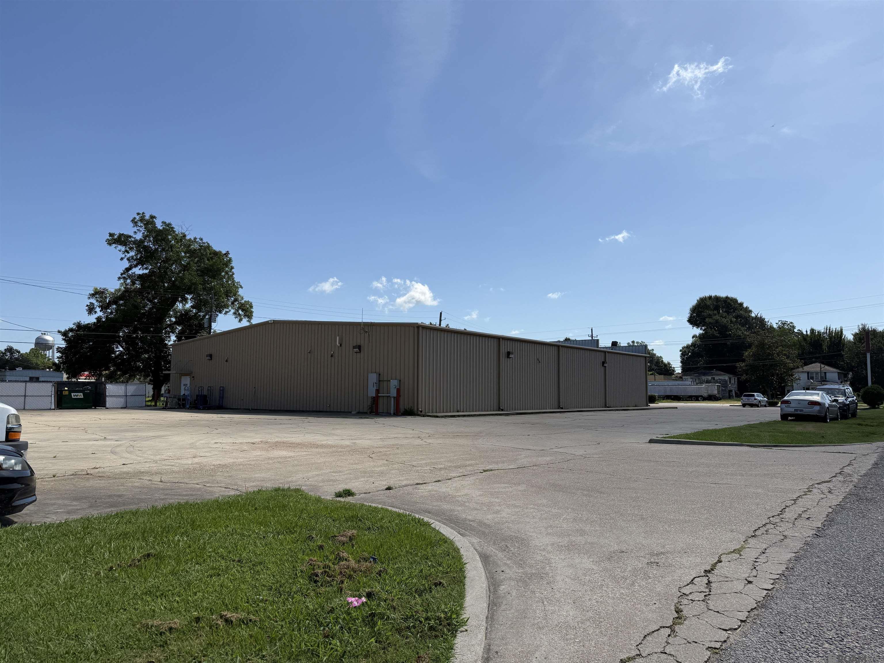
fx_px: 613
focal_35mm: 24
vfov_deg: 56.8
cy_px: 332
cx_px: 442
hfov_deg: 71.6
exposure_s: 1/7353
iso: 80
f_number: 1.78
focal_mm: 6.76
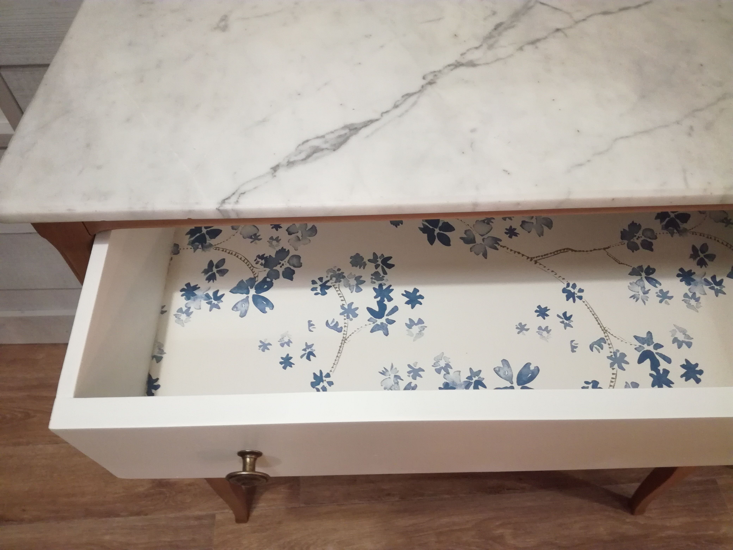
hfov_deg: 65.3
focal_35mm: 27
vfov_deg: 51.4
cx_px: 366
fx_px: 572
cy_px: 275
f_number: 2
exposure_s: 1/25
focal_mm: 3.79
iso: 400
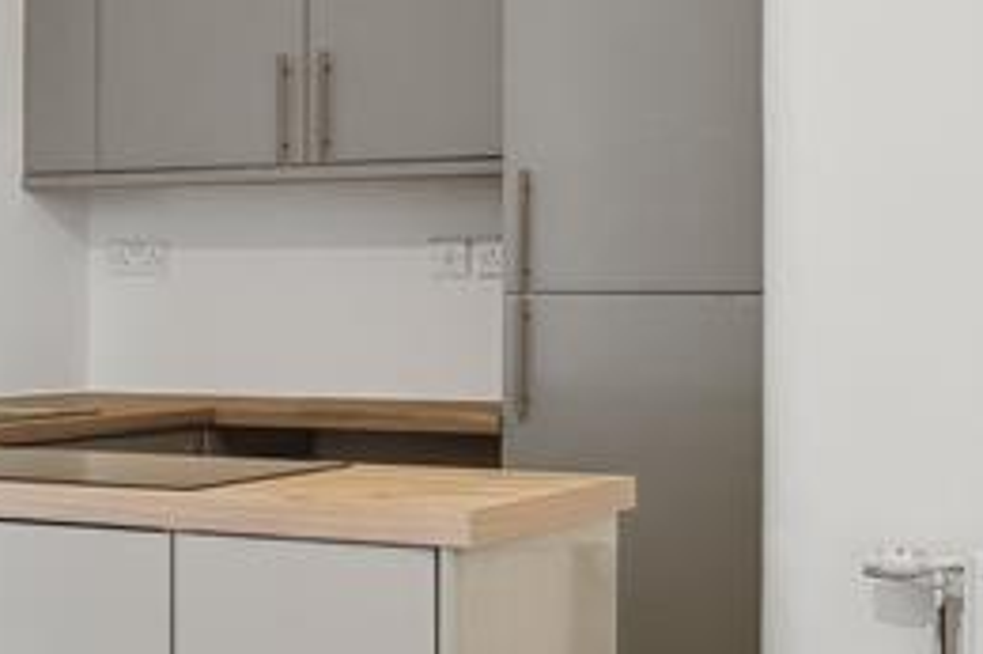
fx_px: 2210
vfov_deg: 16.8
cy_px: 340
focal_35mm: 81
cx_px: -291
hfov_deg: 22.5
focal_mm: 13
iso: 200
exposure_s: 1/40
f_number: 3.2
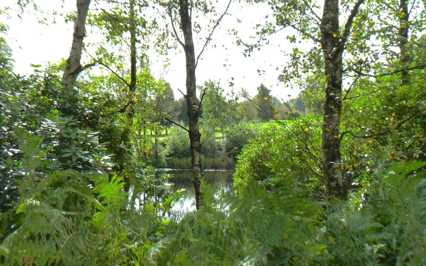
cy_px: 149
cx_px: 211
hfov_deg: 46.2
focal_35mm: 43
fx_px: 499
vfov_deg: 29.8
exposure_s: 1/160
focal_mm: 6.5
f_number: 4
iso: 125
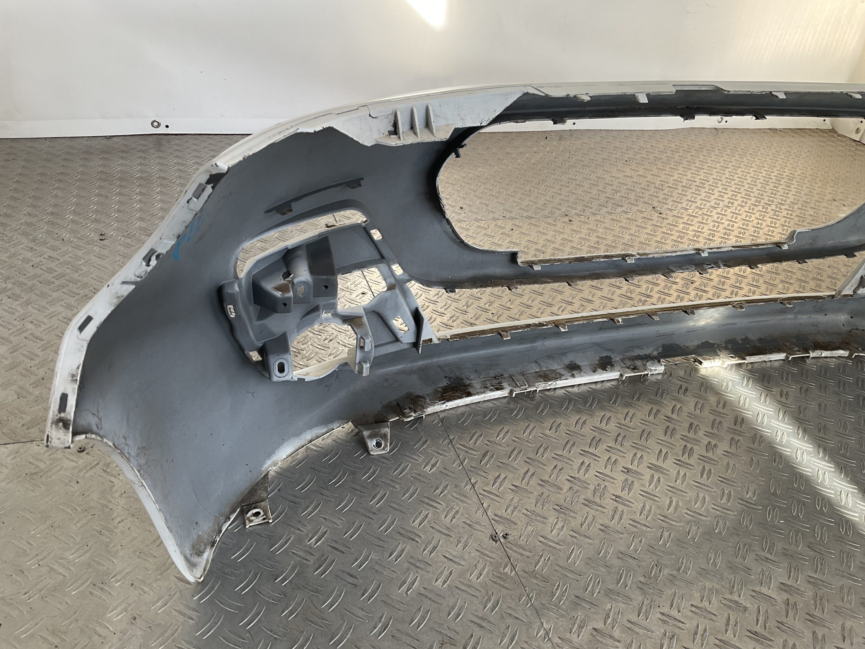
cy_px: 324
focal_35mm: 29
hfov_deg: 61.7
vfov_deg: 48.2
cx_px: 432
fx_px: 725
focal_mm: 3
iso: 16
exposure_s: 1/116
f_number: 1.8
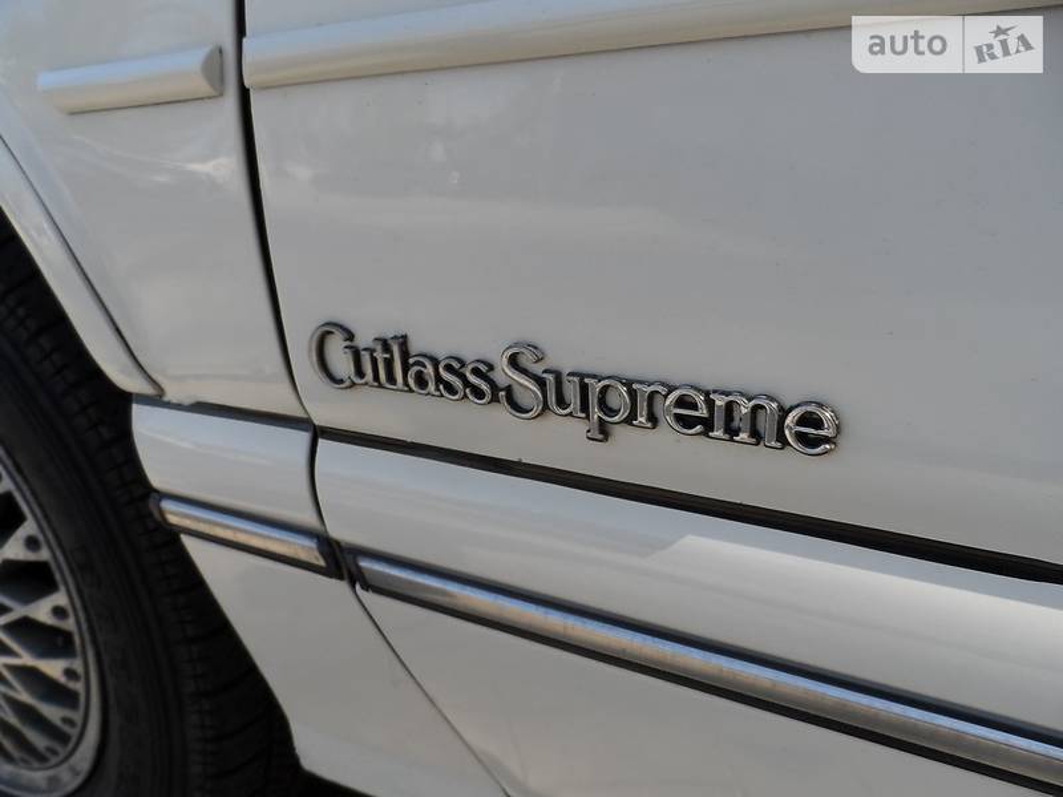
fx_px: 737
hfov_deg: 71.6
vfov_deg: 56.8
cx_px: 532
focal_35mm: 24
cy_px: 398
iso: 80
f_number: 3.2
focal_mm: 4
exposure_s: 1/250
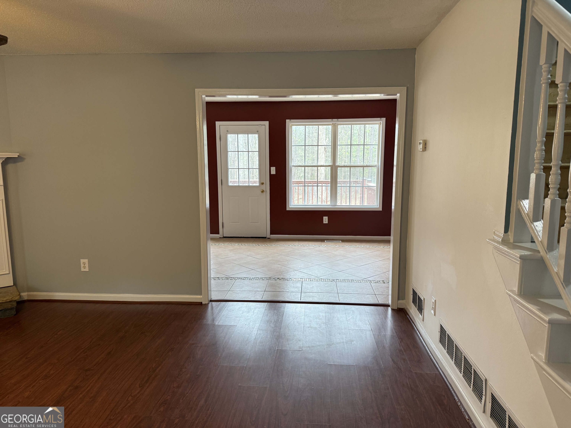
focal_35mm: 24
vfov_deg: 56.8
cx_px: 286
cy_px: 214
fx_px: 396
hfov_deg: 71.6
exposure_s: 1/120
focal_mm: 6.76
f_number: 1.78
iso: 200
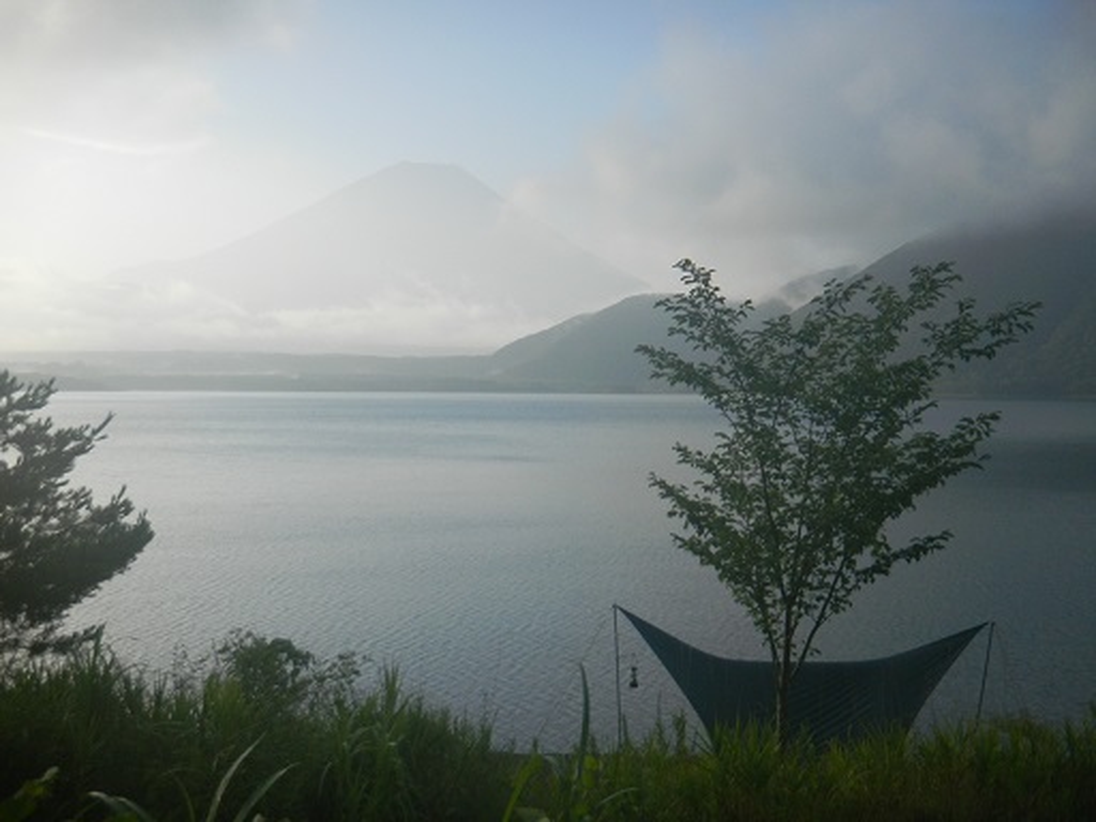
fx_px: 1456
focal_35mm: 46
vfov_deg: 31.5
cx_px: 548
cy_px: 411
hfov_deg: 41.2
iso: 150
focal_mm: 8.3
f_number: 4.1
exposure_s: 1/998
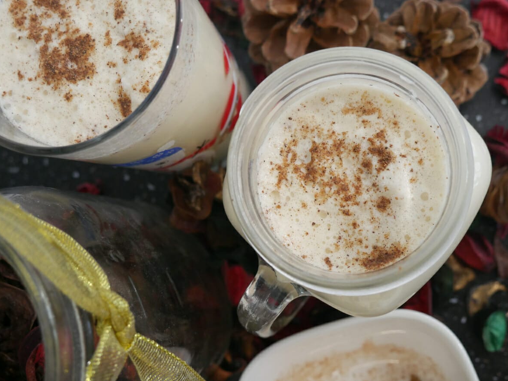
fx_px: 719
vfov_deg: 29.7
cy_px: 187
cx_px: 257
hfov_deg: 38.9
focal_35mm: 49
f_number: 5.2
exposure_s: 1/40
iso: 1600
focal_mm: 24
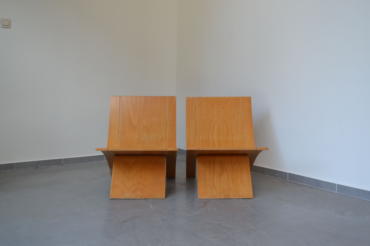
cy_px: 123
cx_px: 185
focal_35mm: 36
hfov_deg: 53.1
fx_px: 370
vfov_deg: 36.9
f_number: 5
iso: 400
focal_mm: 24
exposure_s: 1/100
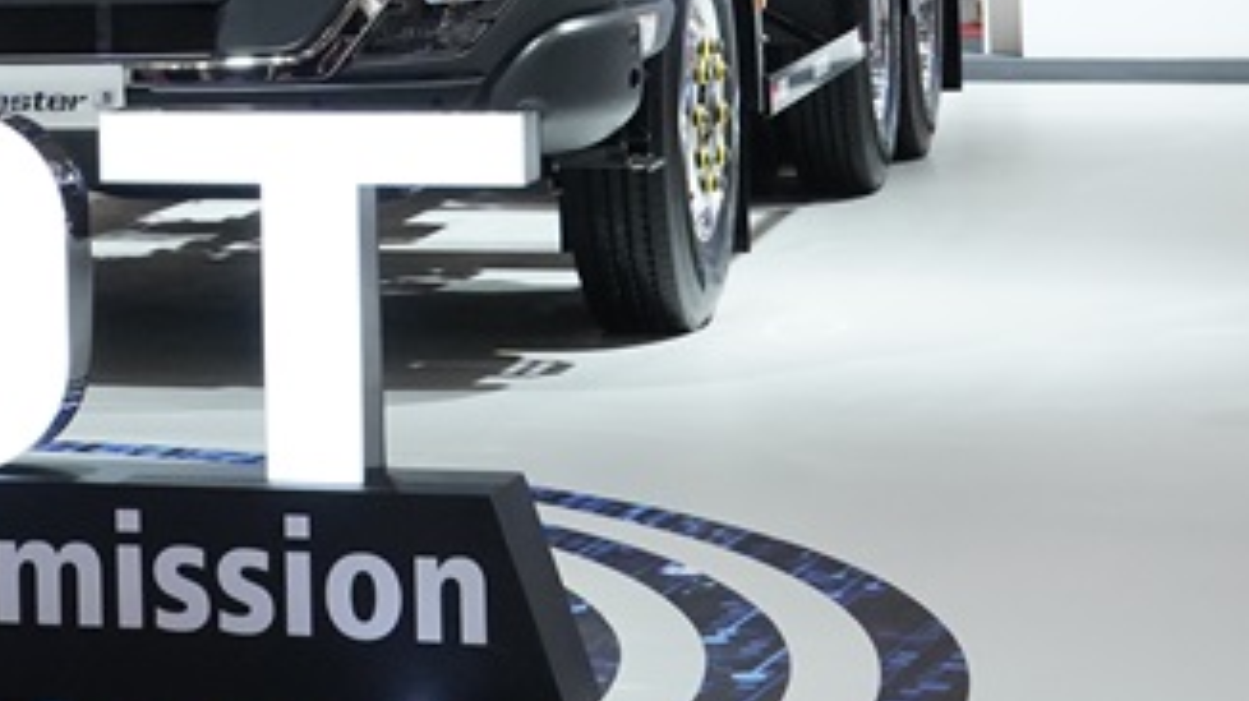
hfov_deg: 17.7
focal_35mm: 119
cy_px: -418
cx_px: 65
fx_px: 3939
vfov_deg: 9.8
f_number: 8
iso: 5000
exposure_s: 1/250
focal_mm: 37
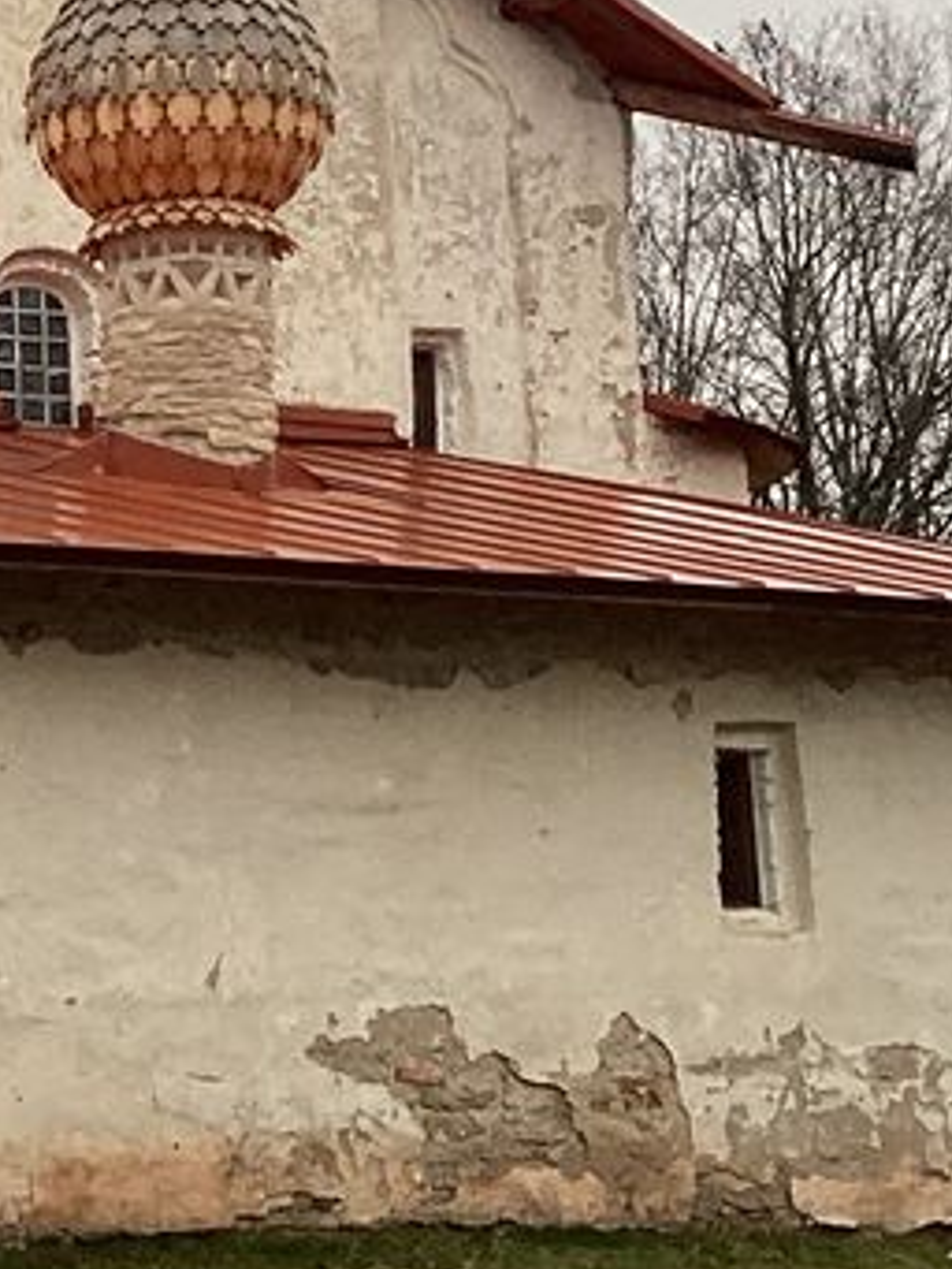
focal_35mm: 109
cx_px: -149
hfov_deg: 13.3
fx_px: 3994
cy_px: 298
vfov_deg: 17.9
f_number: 2.4
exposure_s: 1/120
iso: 50
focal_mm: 3.3
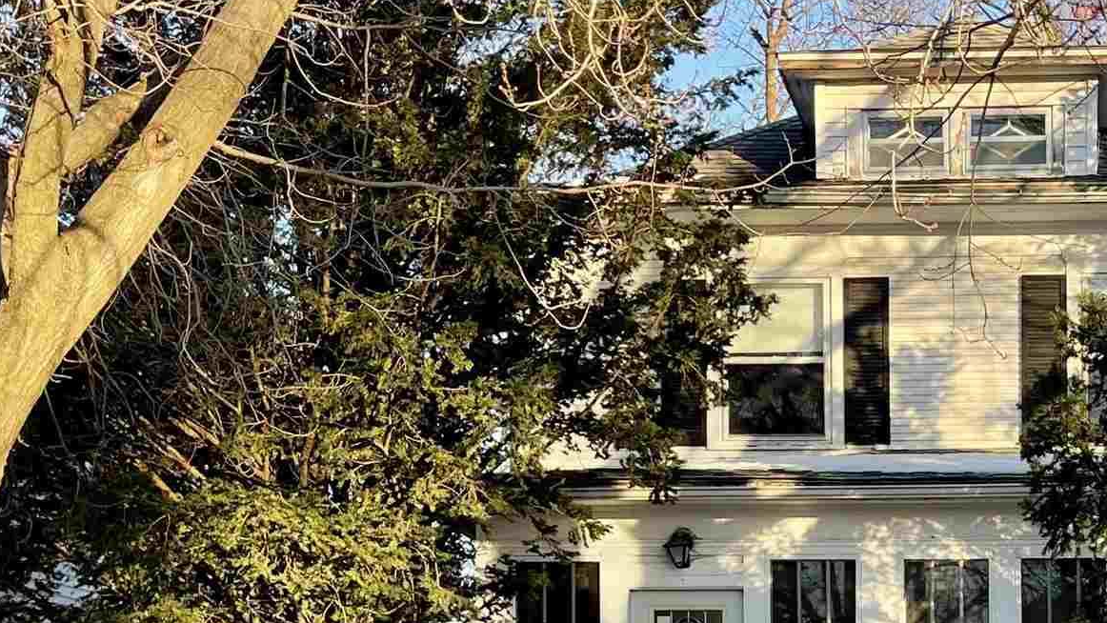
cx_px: 1061
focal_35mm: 72
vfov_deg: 15.9
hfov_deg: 27.9
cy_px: 799
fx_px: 2114
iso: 32
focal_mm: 5.1
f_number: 1.6
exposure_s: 1/376
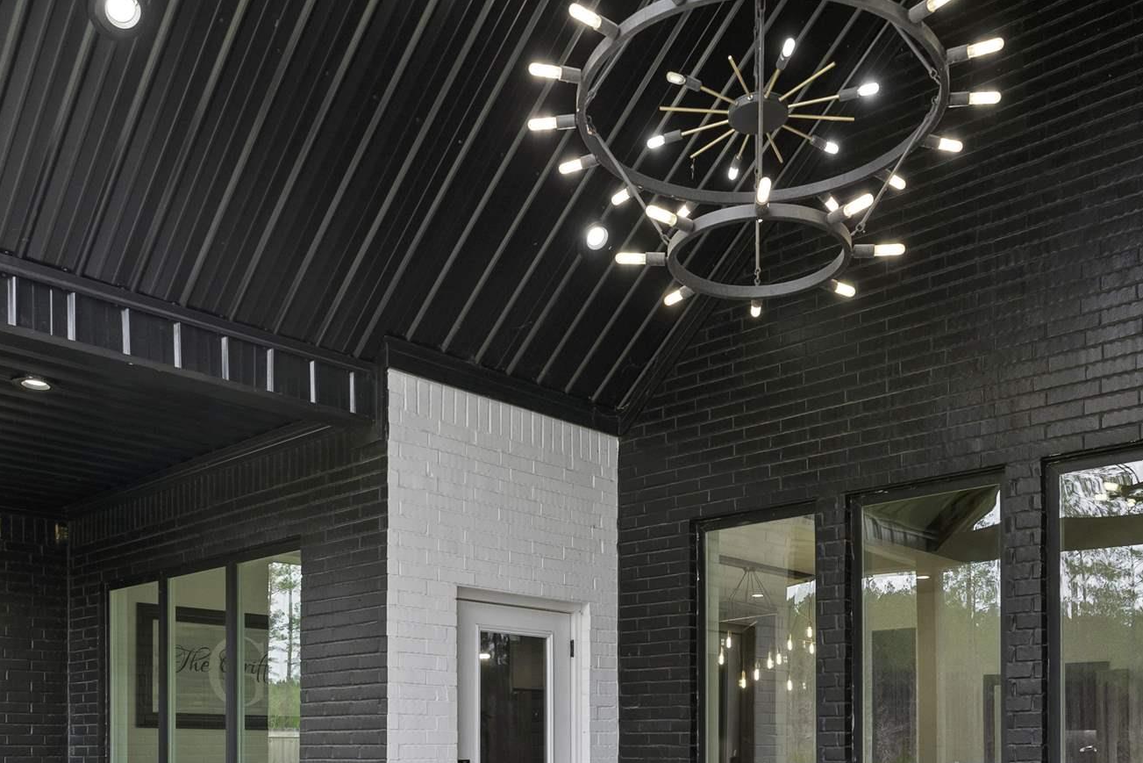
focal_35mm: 33
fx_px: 1048
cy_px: 644
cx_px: 644
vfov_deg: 38.0
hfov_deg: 57.0
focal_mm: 14
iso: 400
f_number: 4
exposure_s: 1/160
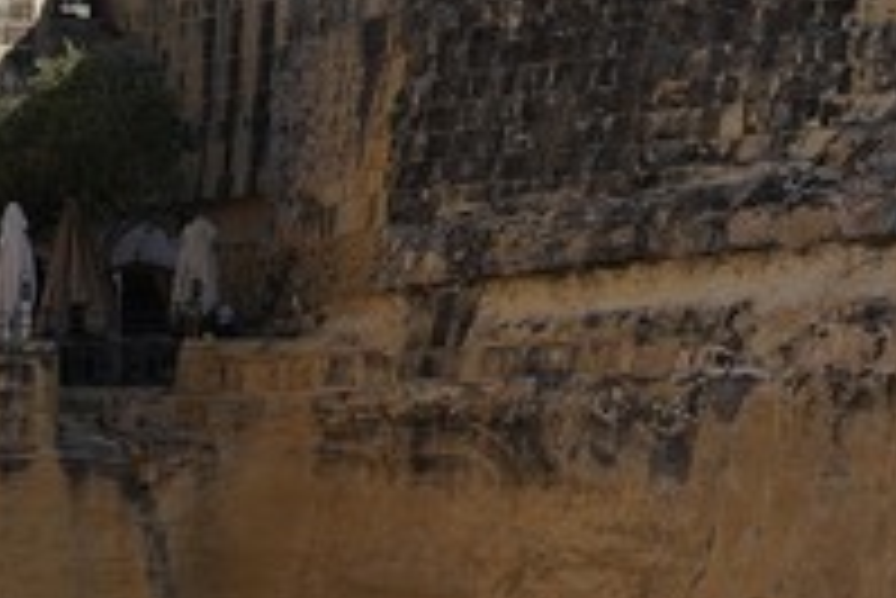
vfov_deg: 8.1
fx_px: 4209
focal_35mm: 169
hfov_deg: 11.7
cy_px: 670
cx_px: -338
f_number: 8
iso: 100
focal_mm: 28
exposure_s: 1/400
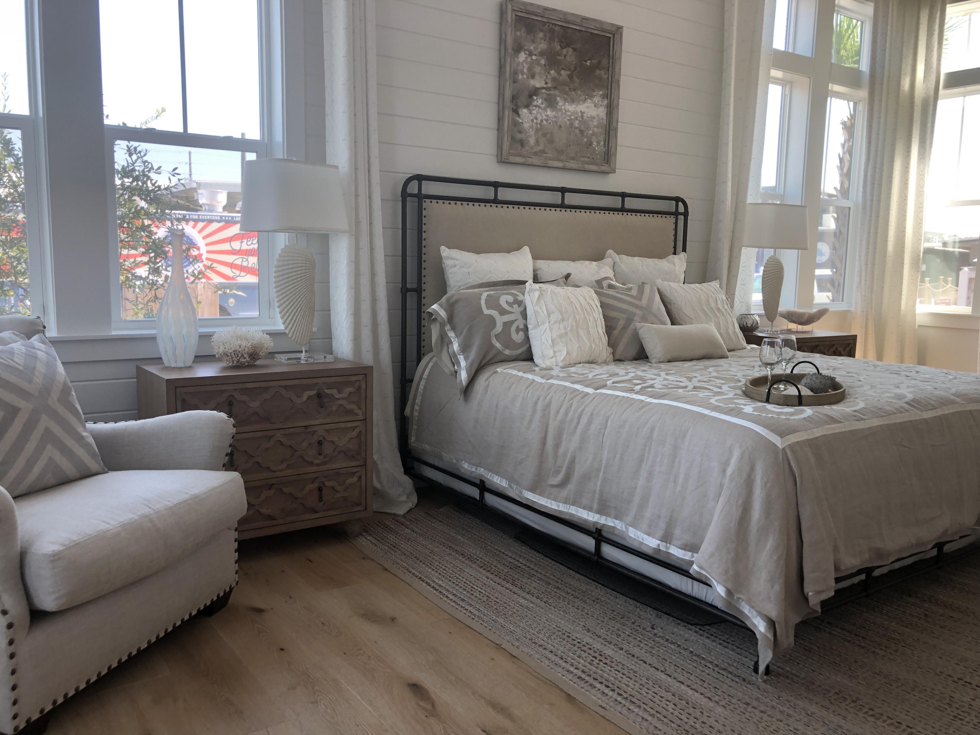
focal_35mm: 28
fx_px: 793
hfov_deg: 63.4
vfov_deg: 49.7
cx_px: 490
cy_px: 368
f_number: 1.8
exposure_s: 1/120
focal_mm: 3.99
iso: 40
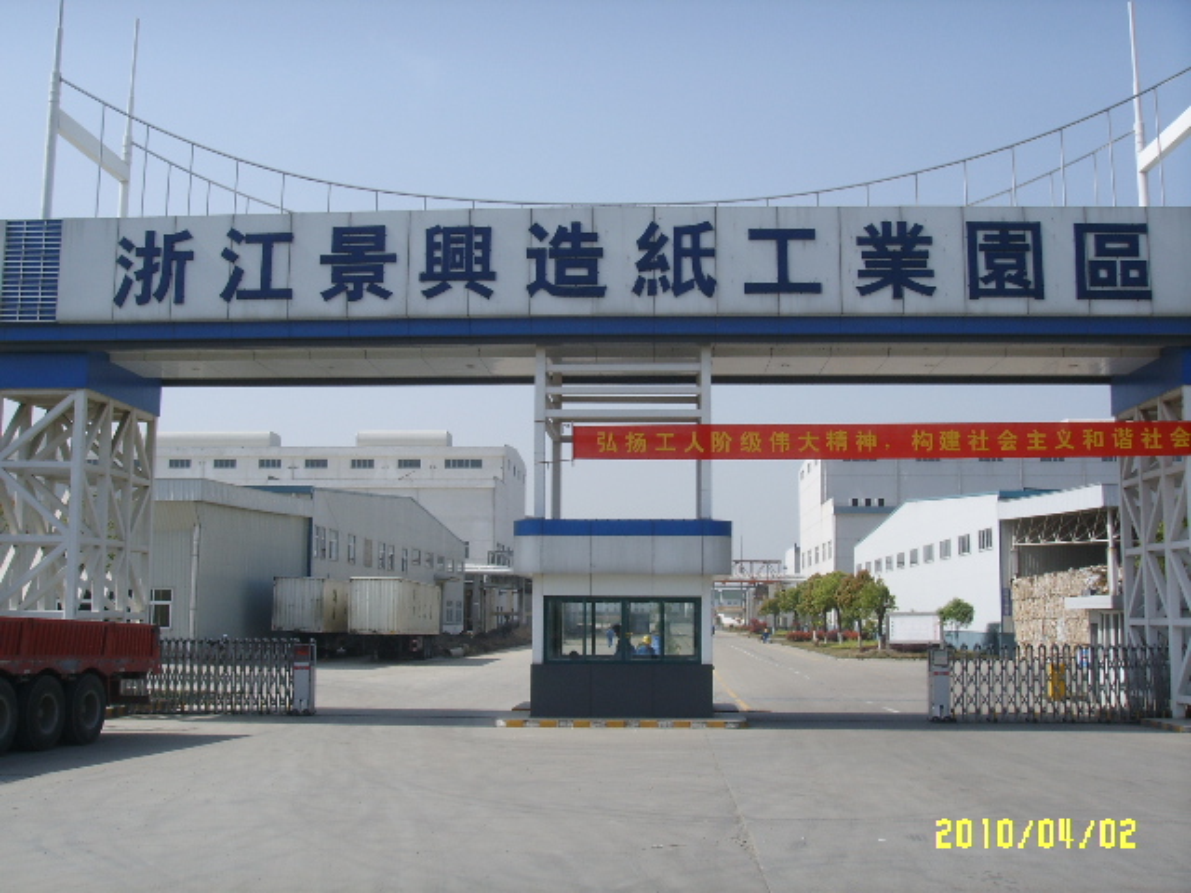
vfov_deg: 36.8
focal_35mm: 39
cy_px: 446
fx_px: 1342
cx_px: 596
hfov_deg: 47.9
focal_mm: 6.6
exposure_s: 1/350
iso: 50
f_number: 6.3
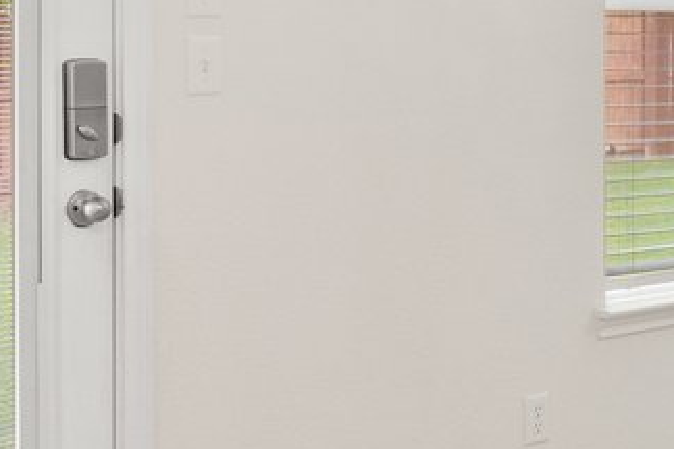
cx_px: 1094
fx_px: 1891
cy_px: 47
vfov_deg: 13.4
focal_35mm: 101
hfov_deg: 17.5
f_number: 9
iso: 320
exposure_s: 1/2
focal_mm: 16
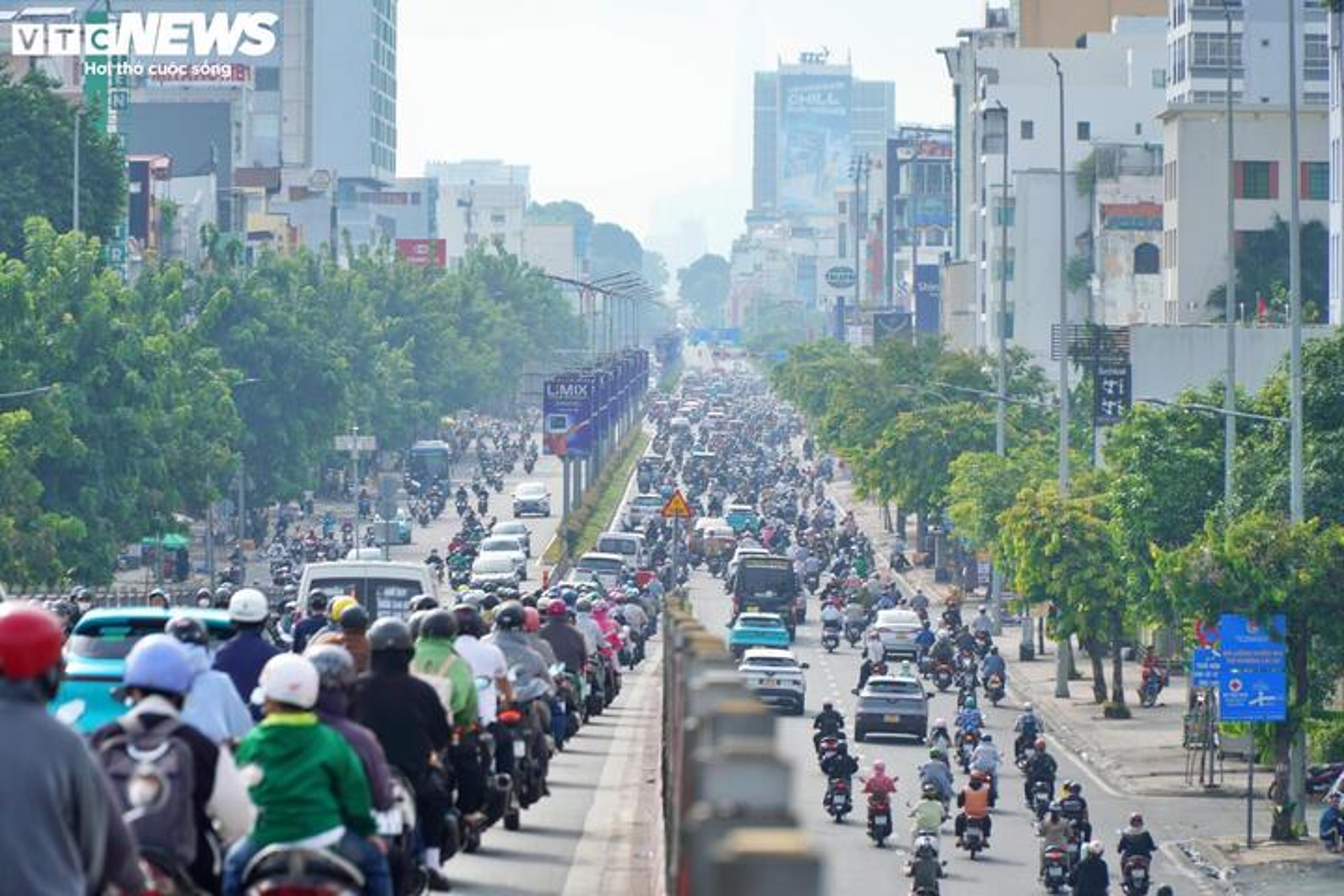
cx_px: 672
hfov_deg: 13.0
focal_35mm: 158
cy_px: 448
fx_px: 5880
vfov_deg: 8.7
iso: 100
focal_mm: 105
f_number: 4
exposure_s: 1/640
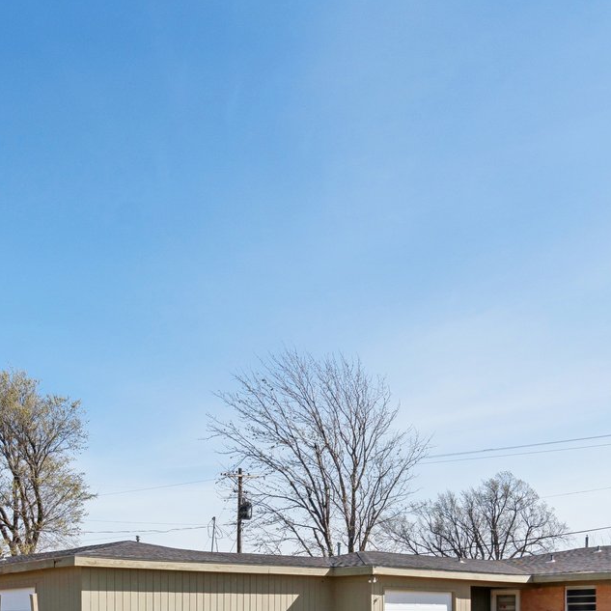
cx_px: 229
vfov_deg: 34.2
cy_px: 640
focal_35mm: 44
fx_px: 879
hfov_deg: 38.1
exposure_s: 1/1600
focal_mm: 16
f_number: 7.1
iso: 200
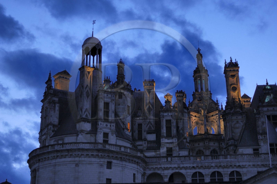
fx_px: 461
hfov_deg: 33.4
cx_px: 138
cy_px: 92
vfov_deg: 22.6
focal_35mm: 60
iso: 100
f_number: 2.8
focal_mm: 40
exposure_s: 1/2.5
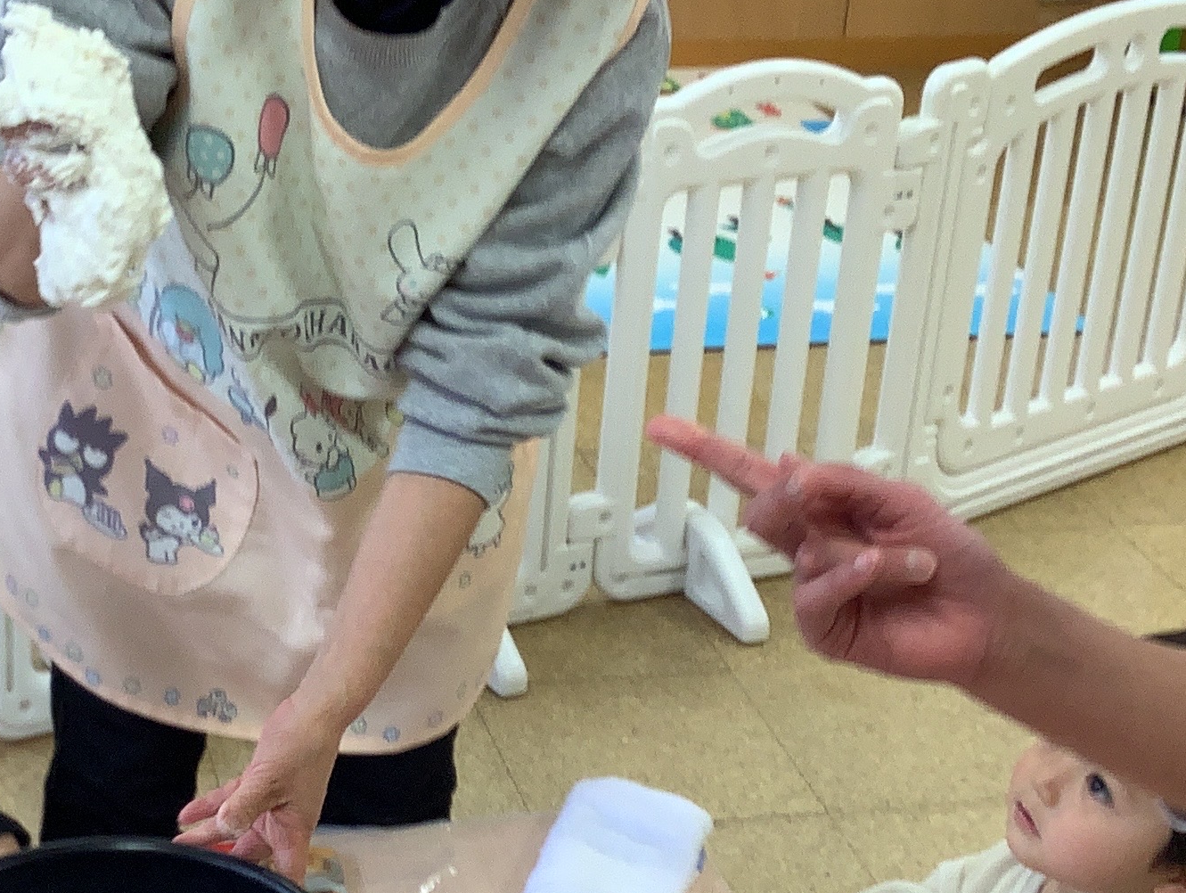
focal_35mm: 76
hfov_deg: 25.3
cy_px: 517
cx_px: 290
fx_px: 2607
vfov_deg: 19.4
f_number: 2.4
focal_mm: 3.3
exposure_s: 1/33
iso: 32
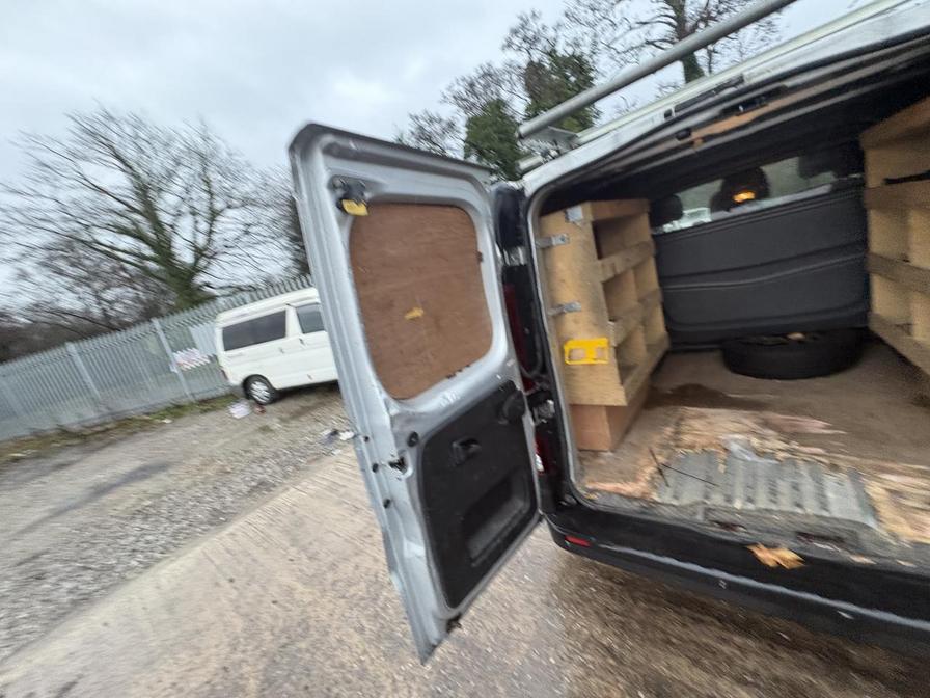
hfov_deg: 102.1
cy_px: 349
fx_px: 376
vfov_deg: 85.7
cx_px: 465
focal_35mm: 14
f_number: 2.2
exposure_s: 1/60
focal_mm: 2.22
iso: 500
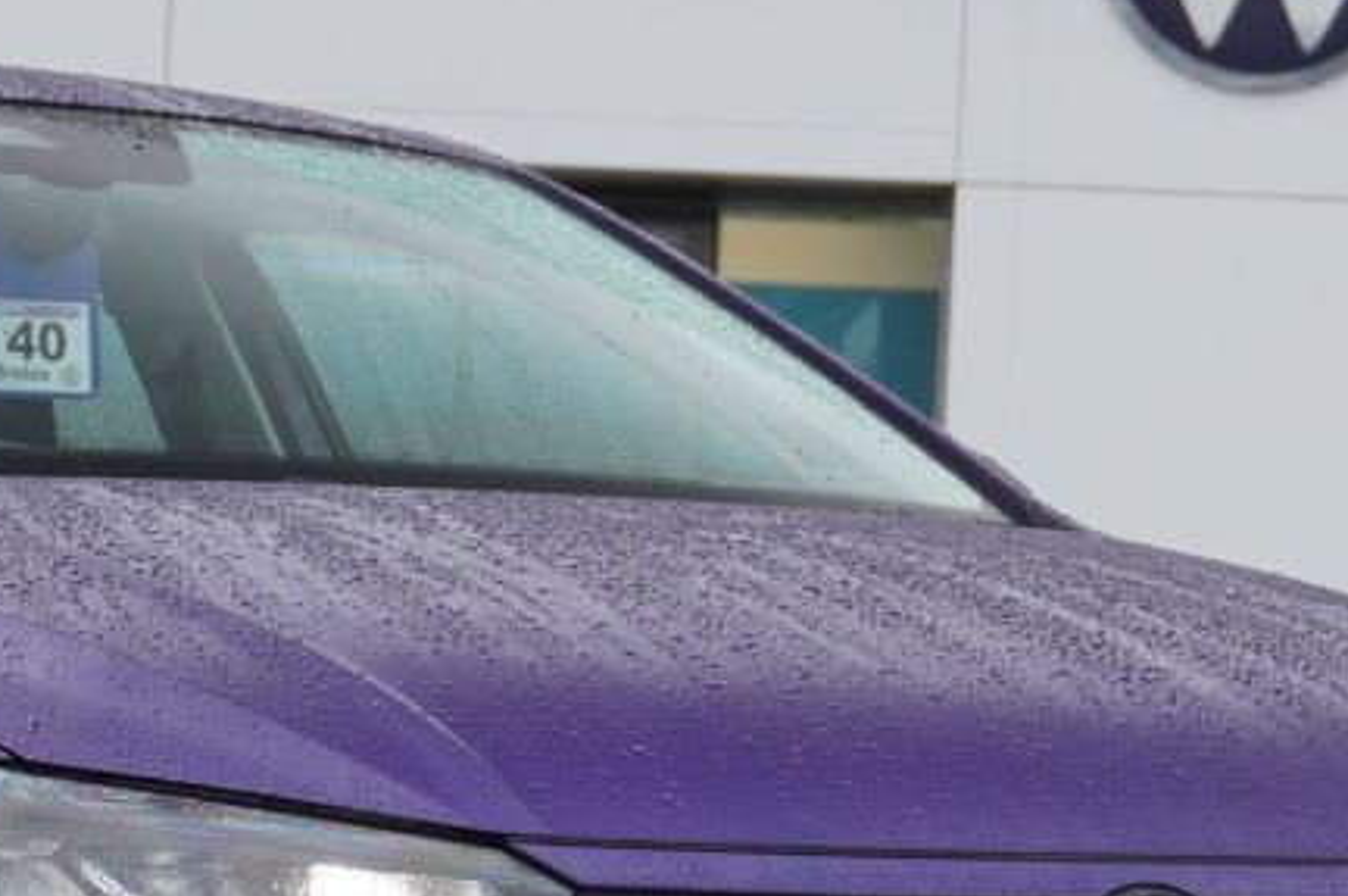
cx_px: 103
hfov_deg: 9.7
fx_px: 7892
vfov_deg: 6.5
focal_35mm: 211
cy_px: 643
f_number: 5.6
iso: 1250
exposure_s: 1/160
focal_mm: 38
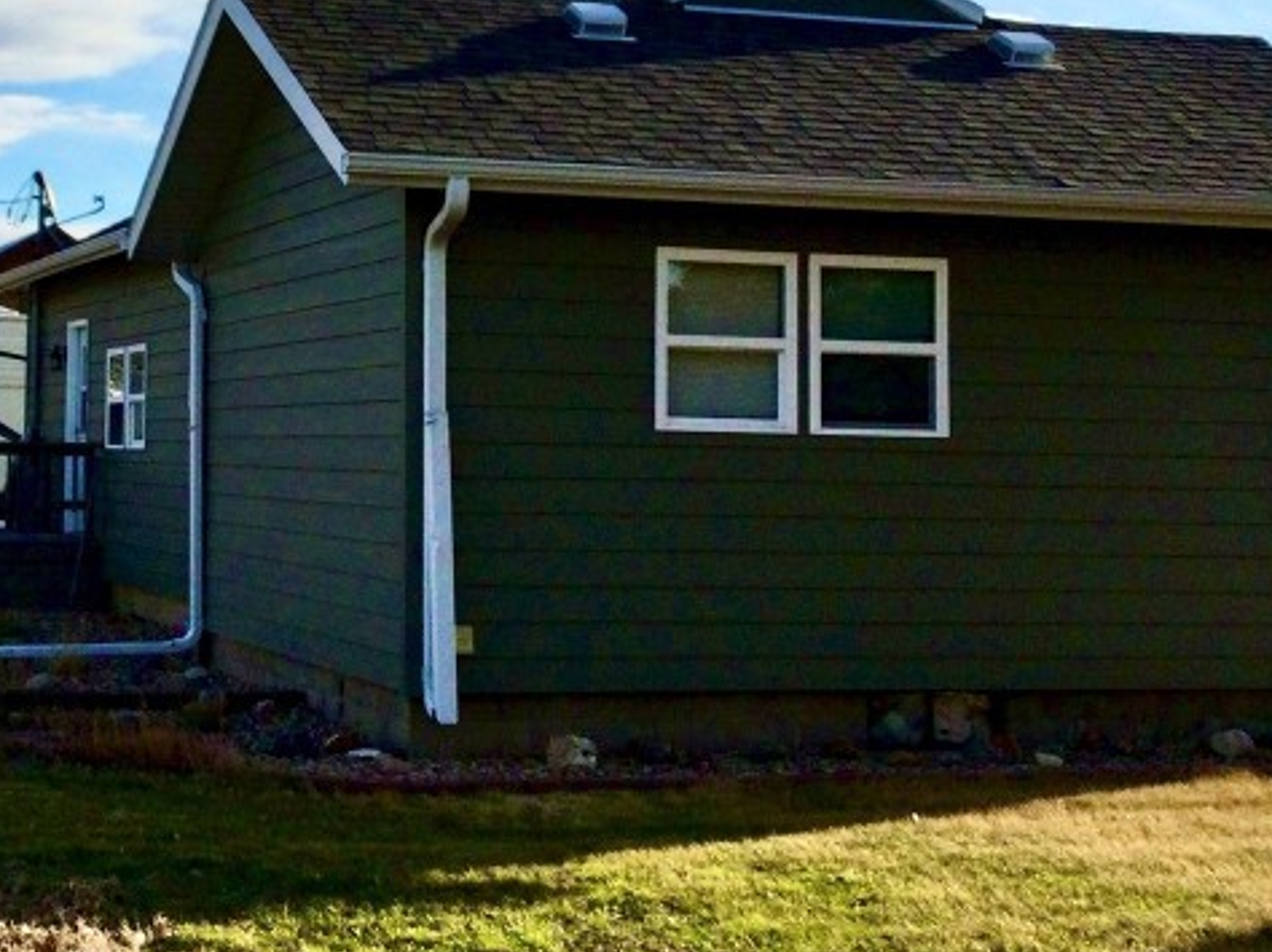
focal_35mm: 67
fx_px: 2461
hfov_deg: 28.5
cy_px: 319
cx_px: 287
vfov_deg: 21.8
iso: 25
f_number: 2.4
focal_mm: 3.3
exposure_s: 1/1942
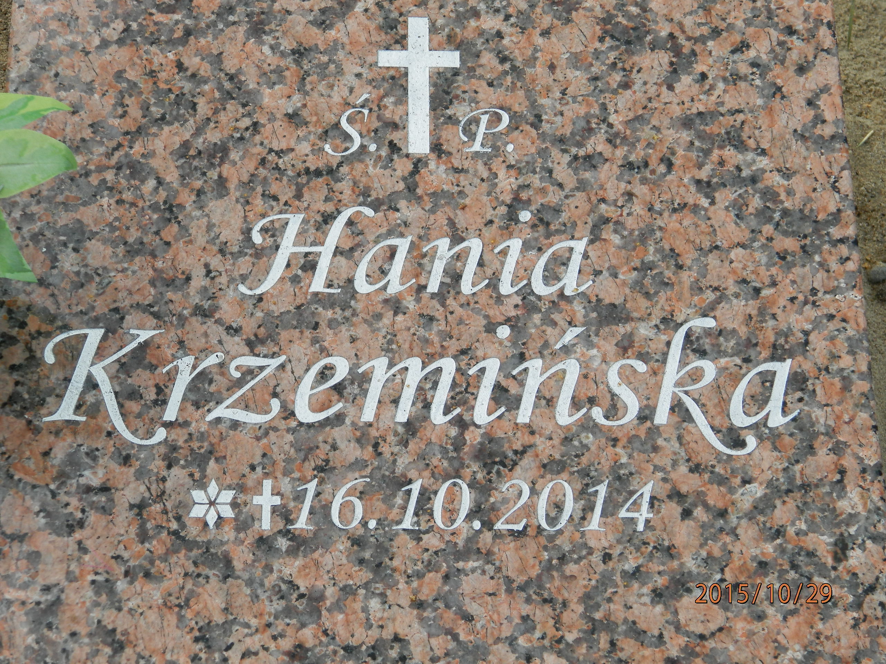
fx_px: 2713
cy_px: 332
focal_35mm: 106
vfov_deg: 14.0
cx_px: 443
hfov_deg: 18.5
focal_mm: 19
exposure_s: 1/160
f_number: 4.5
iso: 80
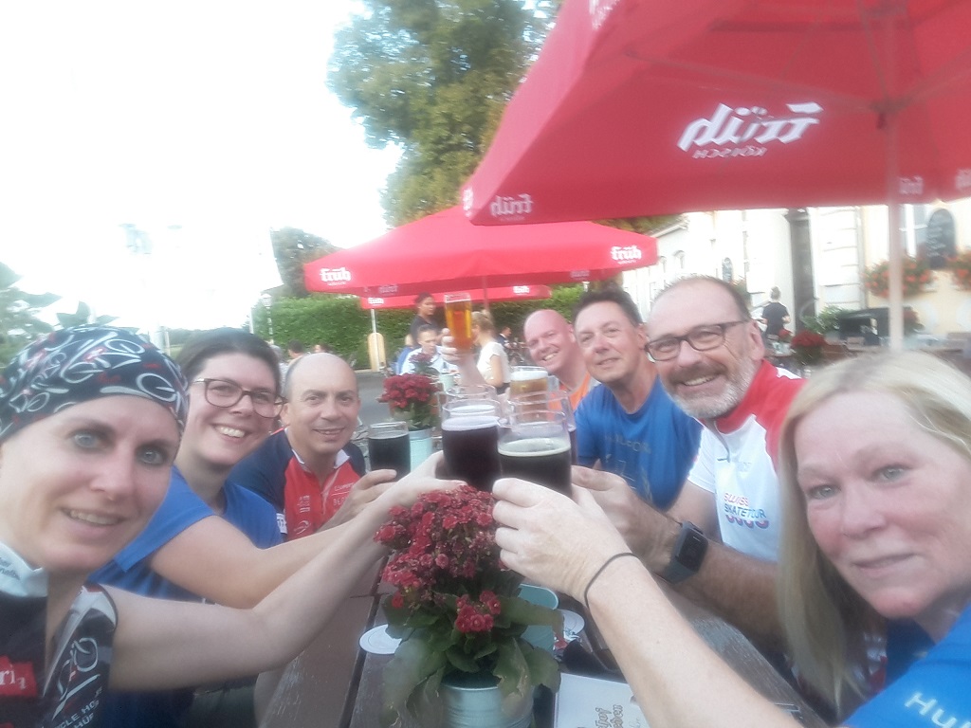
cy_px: 364
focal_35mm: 23
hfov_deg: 73.9
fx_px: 645
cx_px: 486
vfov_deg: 58.9
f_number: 1.9
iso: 50
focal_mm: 2
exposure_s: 1/50
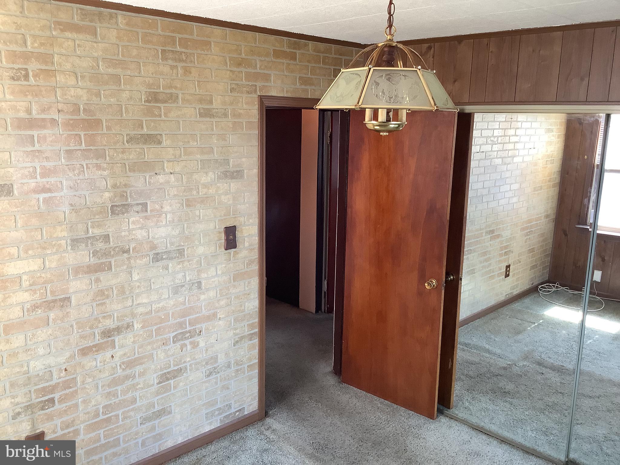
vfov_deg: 45.4
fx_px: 555
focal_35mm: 31
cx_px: 310
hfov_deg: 58.4
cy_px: 232
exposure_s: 1/60
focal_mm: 3.3
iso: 100
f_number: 2.4
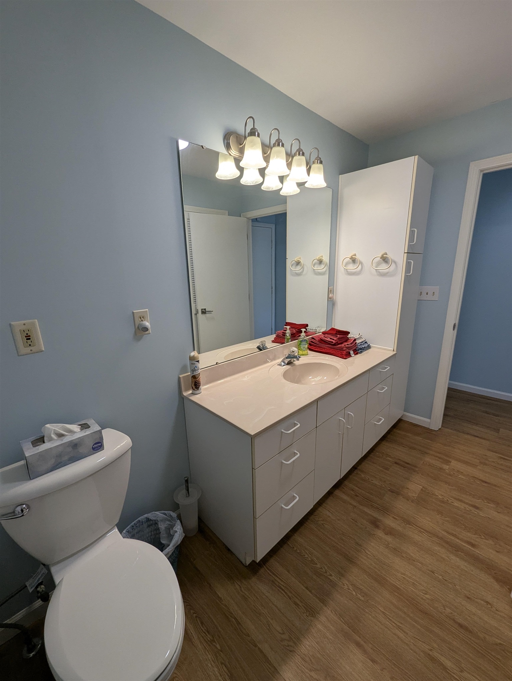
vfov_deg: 106.1
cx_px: 256
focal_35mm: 13
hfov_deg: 90.0
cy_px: 340
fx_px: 256
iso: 66
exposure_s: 1/120
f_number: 2.2
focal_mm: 1.95
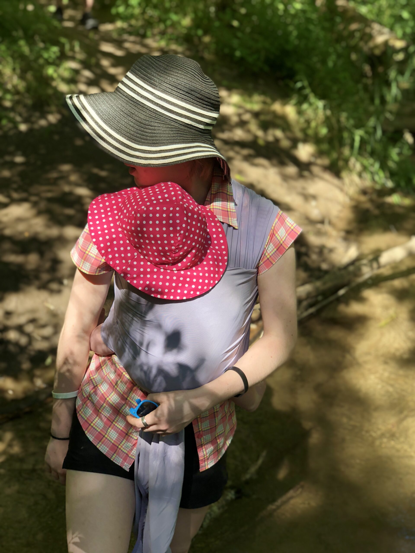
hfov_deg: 28.0
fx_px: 831
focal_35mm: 52
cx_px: 208
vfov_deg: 36.8
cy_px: 276
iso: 16
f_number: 2.4
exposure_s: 1/251
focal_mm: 6
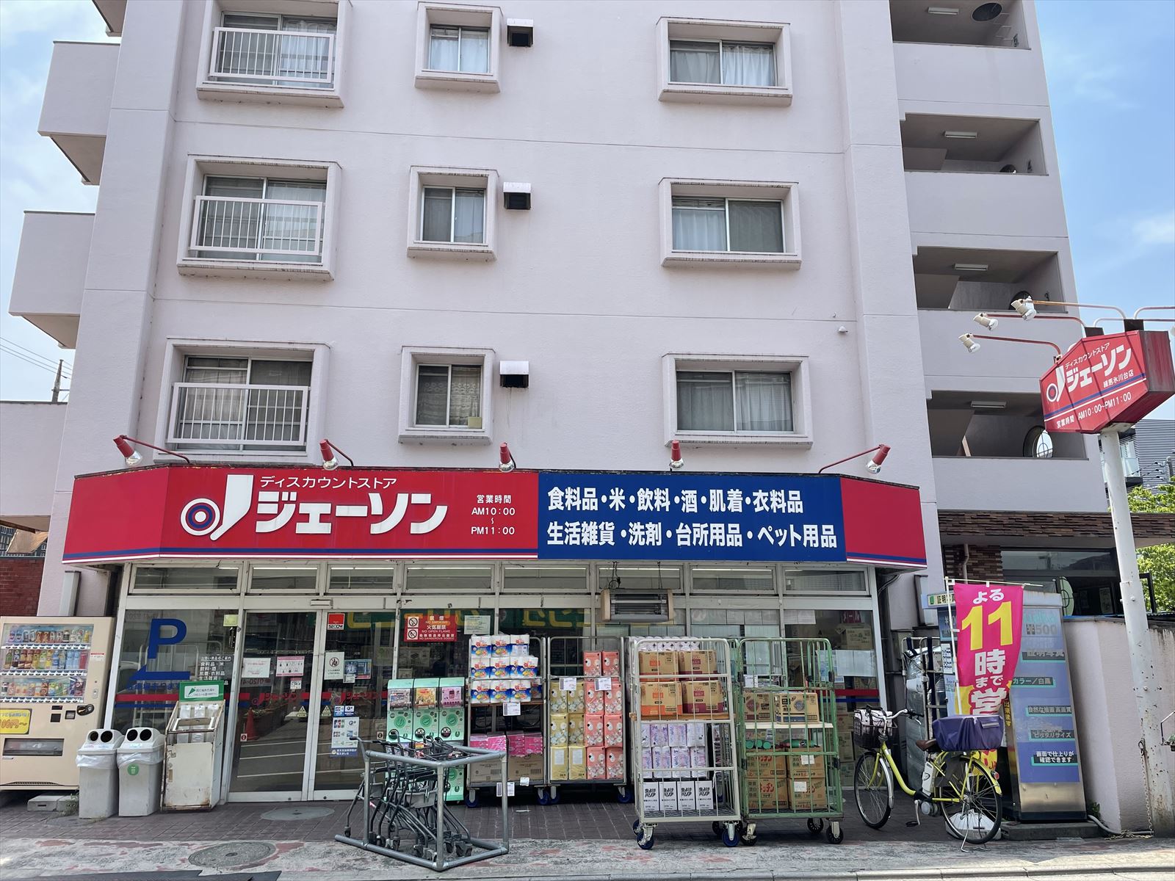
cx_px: 588
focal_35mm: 26
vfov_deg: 53.1
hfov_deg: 67.3
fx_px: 883
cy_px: 440
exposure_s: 1/1575
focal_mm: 4.2
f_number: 1.6
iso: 32
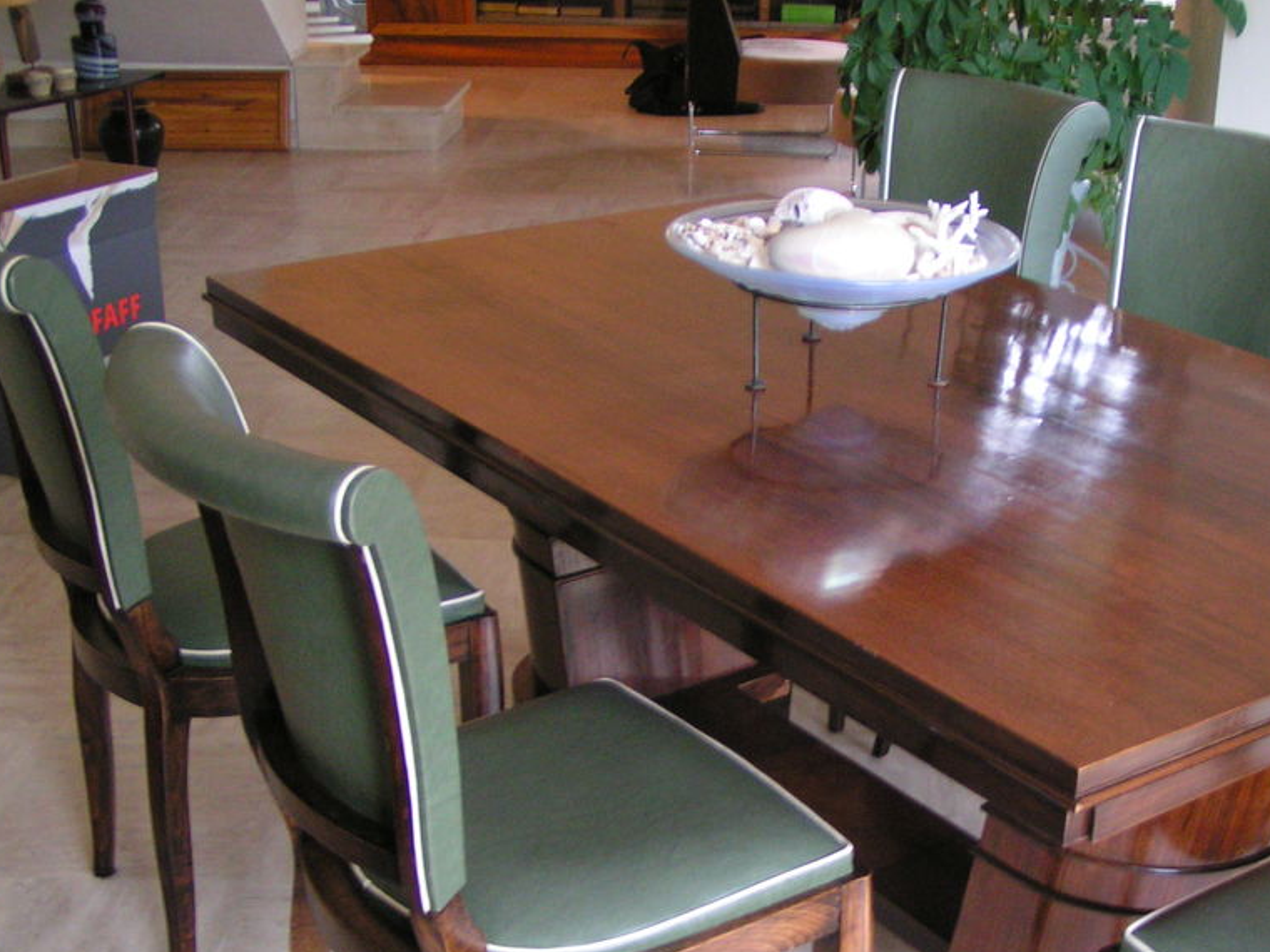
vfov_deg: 29.0
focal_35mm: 50
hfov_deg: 37.9
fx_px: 1834
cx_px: 814
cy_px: 598
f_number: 2.8
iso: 200
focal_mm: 5.8
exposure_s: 1/5
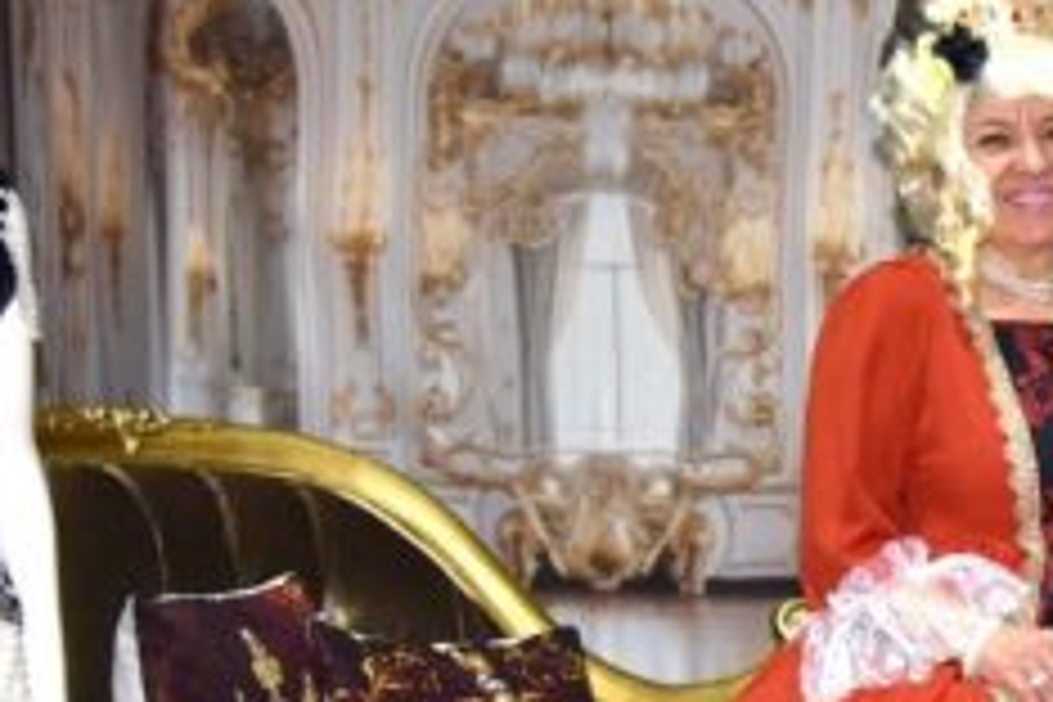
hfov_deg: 20.3
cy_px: 700
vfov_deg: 14.5
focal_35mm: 93
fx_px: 2720
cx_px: 1328
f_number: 6.3
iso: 1600
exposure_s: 1/60
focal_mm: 34
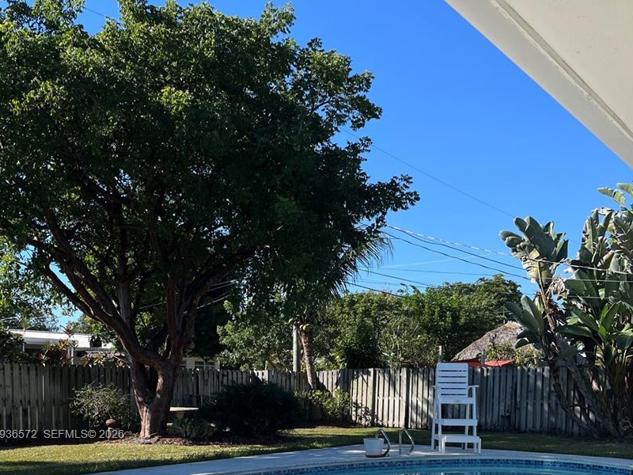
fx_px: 713
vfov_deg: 34.6
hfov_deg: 47.8
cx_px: 334
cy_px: 435
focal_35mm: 39
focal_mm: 5.1
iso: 50
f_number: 1.6
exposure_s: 1/4310
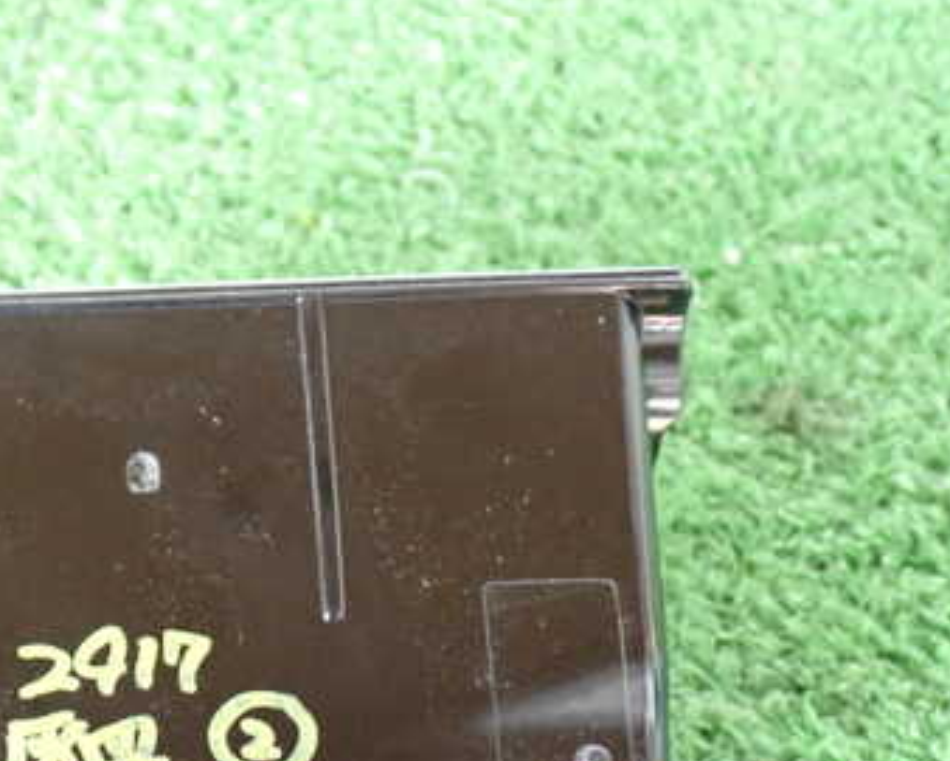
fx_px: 1998
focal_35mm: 71
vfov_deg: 21.3
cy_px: 626
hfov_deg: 26.3
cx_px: 205
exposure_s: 1/30
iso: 800
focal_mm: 7.31
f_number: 2.8
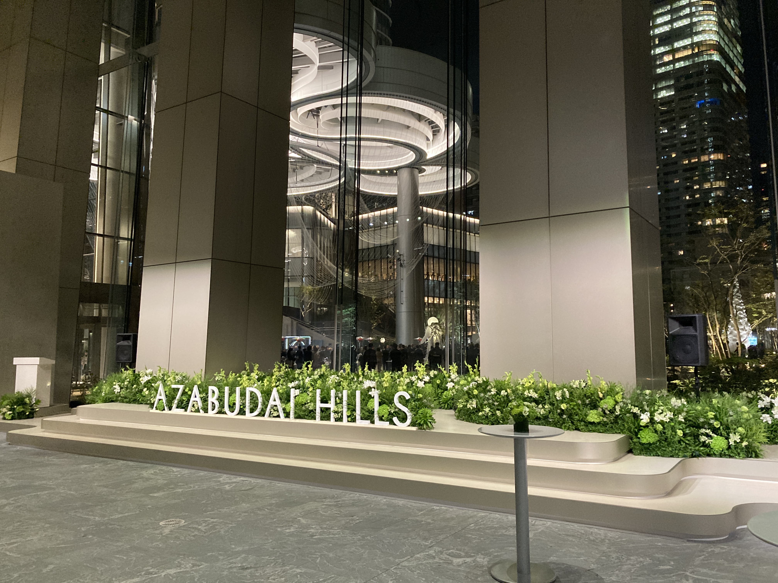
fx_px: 629
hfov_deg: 63.4
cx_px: 389
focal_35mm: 28
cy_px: 292
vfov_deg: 49.7
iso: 400
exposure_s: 1/35
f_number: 1.8
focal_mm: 3.99
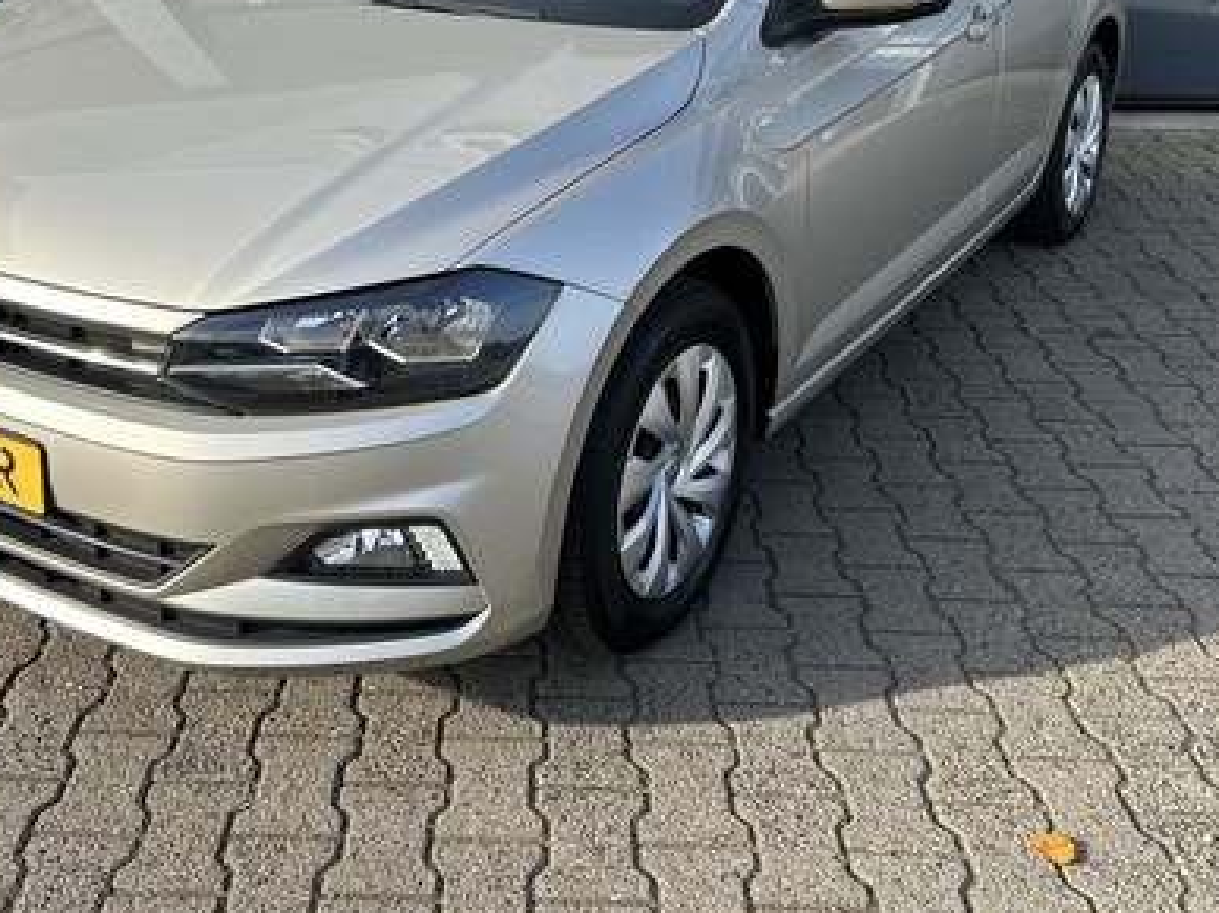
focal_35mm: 43
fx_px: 1514
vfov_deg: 32.8
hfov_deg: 43.5
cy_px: 201
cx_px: 460
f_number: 1.5
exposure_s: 1/1377
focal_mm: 5.7
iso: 50
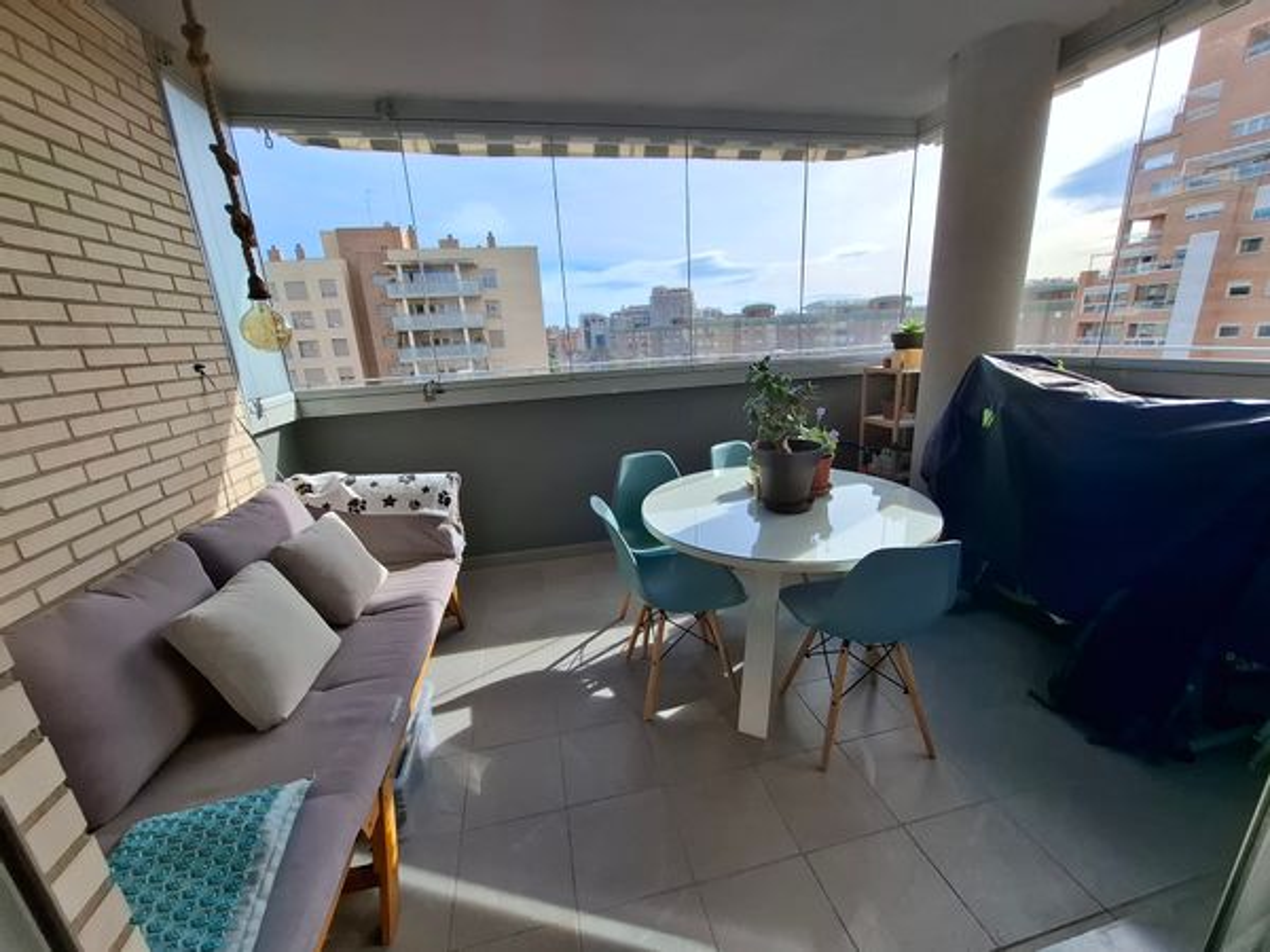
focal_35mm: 13
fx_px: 477
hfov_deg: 106.2
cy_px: 476
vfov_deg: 89.9
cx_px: 635
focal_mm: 1.74
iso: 40
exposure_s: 1/836
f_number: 2.2
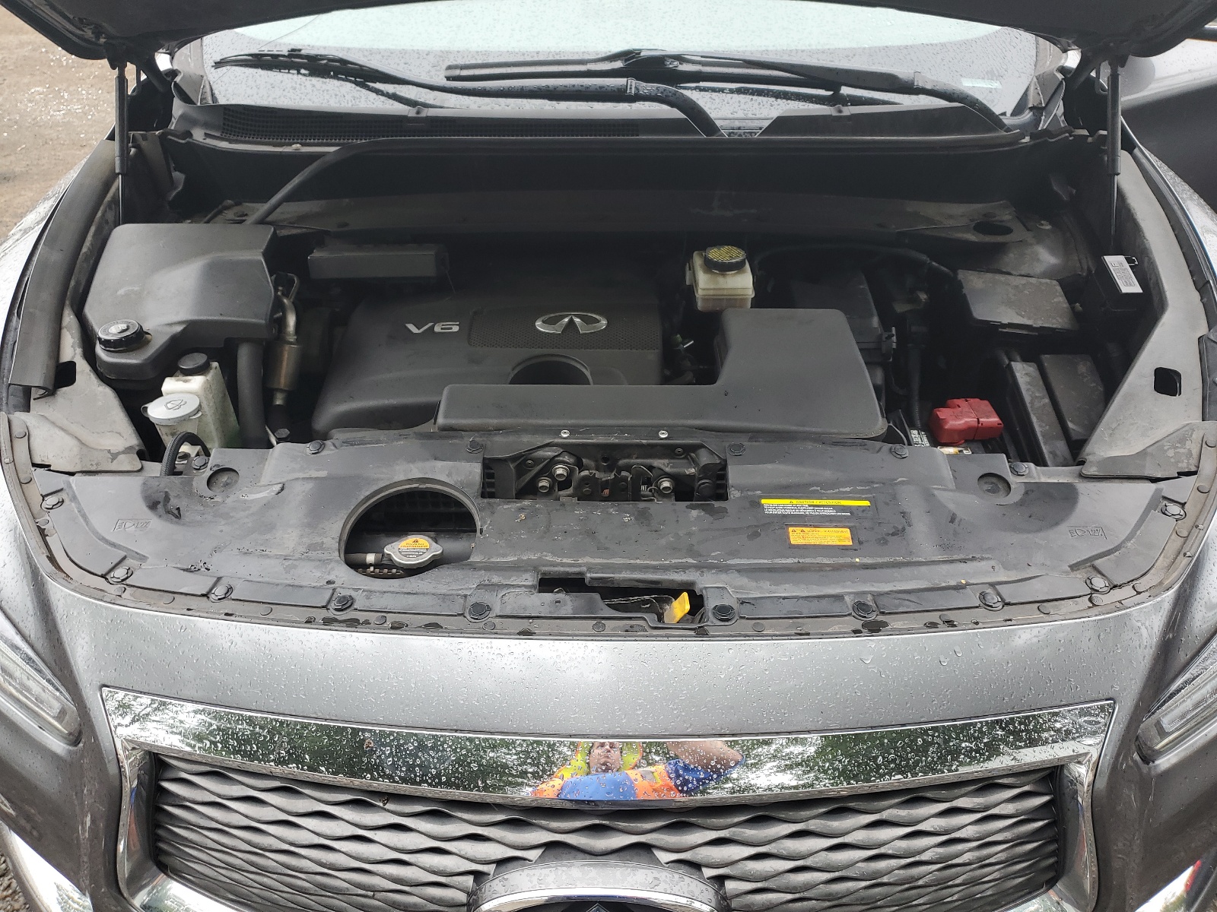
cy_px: 456
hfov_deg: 67.3
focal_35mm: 26
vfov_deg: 53.1
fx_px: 914
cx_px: 608
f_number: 1.5
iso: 50
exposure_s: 1/200
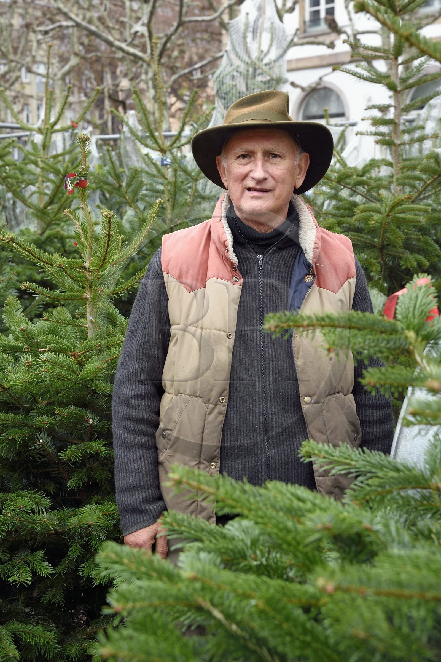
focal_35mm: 50
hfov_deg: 27.0
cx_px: 220
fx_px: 919
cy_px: 331
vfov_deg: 39.6
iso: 800
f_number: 7.1
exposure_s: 1/50
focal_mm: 50
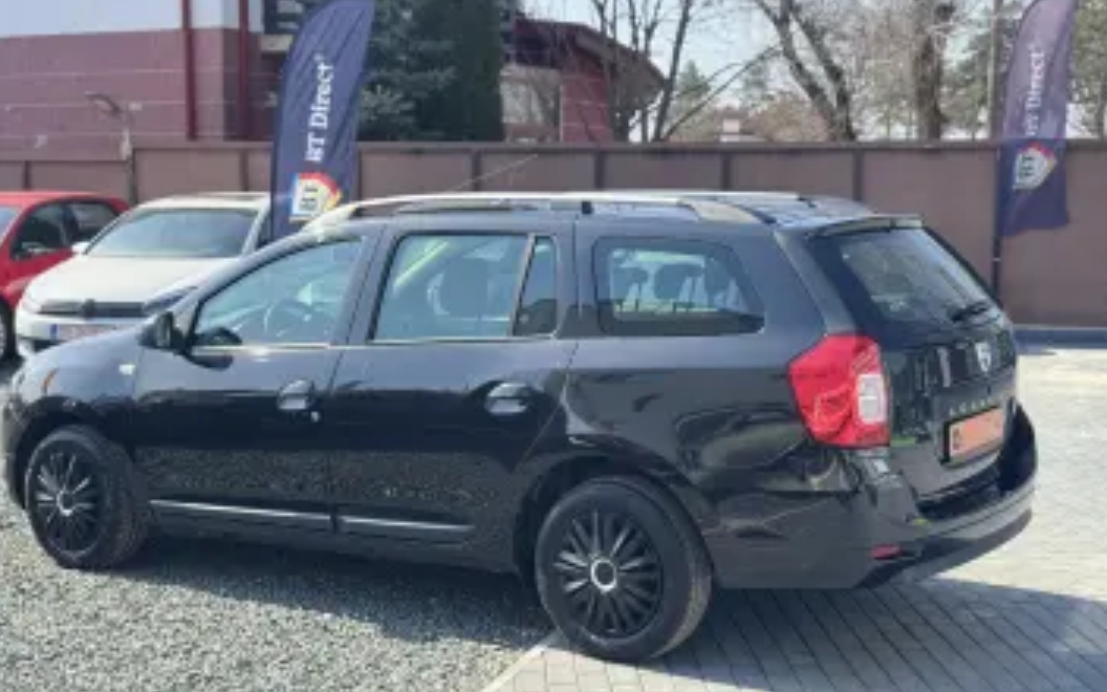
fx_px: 1569
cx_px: 550
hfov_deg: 38.9
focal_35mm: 52
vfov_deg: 24.9
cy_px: 333
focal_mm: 6.76
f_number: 1.78
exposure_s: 1/1458
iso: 64
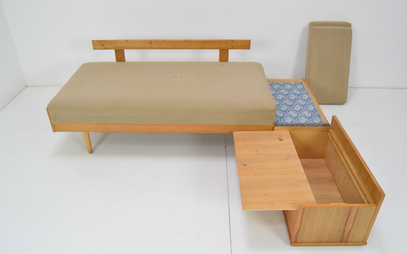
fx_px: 311
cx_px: 201
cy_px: 120
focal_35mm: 28
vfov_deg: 44.5
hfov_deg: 66.5
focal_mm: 18
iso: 1600
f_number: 6.3
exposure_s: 1/160
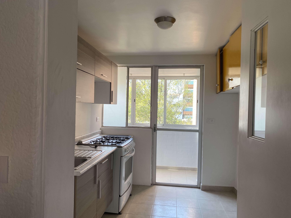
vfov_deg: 53.1
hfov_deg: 67.3
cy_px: 109
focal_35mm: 26
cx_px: 146
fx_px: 219
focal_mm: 4.25
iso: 40
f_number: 1.8
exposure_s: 1/121
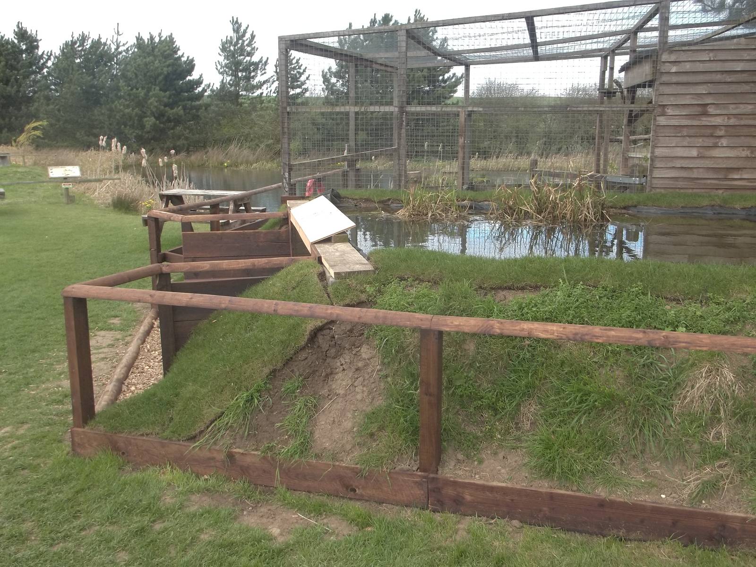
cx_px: 378
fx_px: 721
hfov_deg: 55.4
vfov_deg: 42.9
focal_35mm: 33
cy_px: 284
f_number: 3.3
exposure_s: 1/250
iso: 80
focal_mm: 5.9
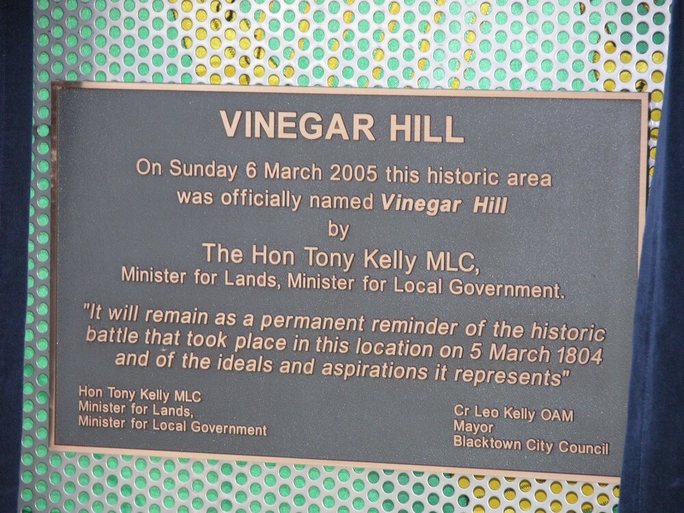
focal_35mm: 210
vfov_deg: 7.1
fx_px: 4150
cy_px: 256
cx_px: 342
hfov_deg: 9.4
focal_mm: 52.4
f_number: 4.1
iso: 200
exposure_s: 1/253
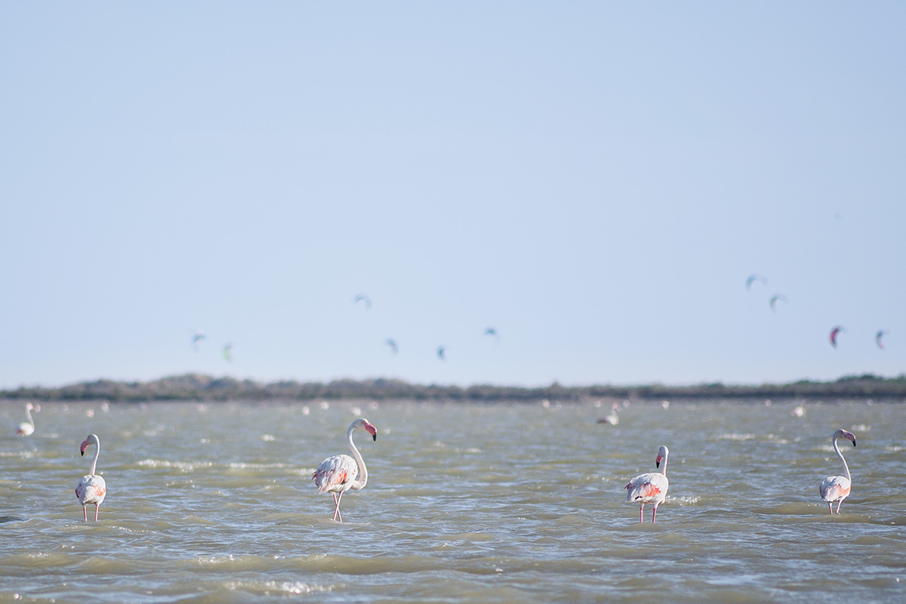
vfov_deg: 4.6
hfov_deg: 6.9
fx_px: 7549
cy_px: 302
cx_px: 453
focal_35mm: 300
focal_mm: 300
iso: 360
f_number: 5.6
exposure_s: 1/1600
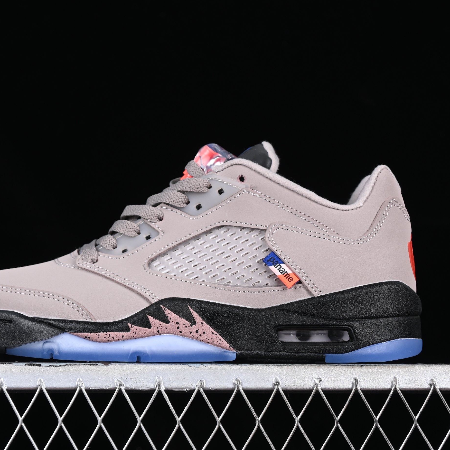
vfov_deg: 18.1
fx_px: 1412
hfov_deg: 18.1
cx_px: 188
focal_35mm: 96
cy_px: 225
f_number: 6.3
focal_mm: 50
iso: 160
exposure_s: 1/60
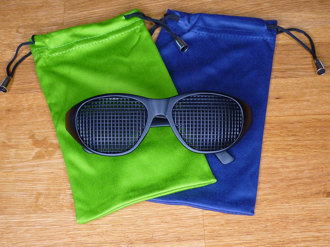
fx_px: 410
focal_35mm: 43
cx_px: 164
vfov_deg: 33.6
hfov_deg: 43.9
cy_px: 123
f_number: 3
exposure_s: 1/40
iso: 125
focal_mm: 6.9
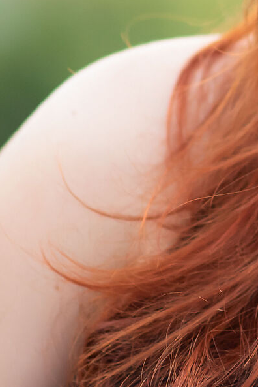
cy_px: -12
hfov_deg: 4.0
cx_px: 511
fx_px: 3693
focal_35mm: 344
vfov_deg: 6.0
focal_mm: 85
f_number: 2
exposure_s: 1/250
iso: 500
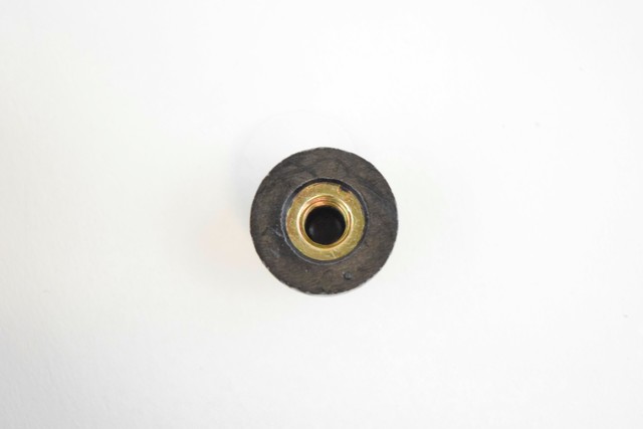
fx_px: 1474
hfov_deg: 24.6
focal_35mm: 82
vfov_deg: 16.6
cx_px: 322
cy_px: 214
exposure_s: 1/60
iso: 4000
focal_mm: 55
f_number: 5.6
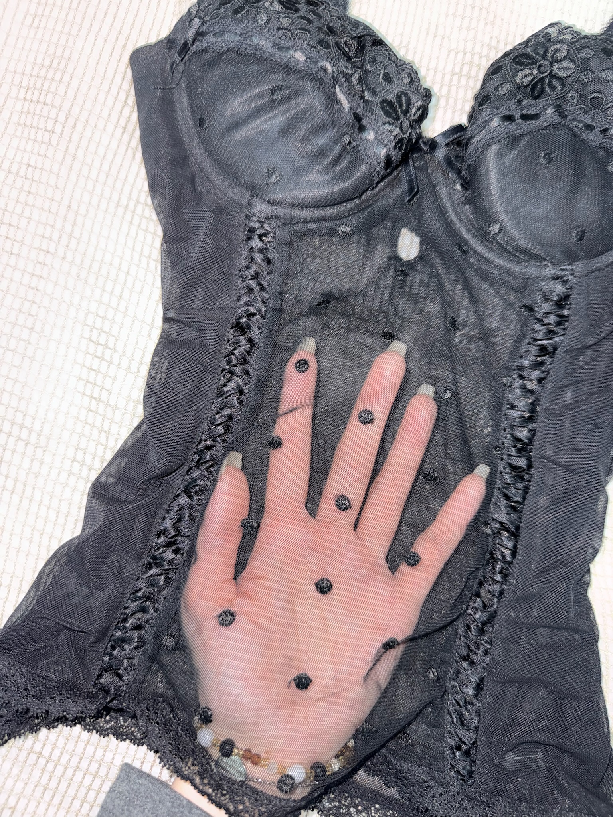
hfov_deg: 56.8
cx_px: 306
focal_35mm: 24
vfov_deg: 71.6
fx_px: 567
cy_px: 408
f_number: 1.78
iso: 80
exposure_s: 1/6
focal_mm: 6.76
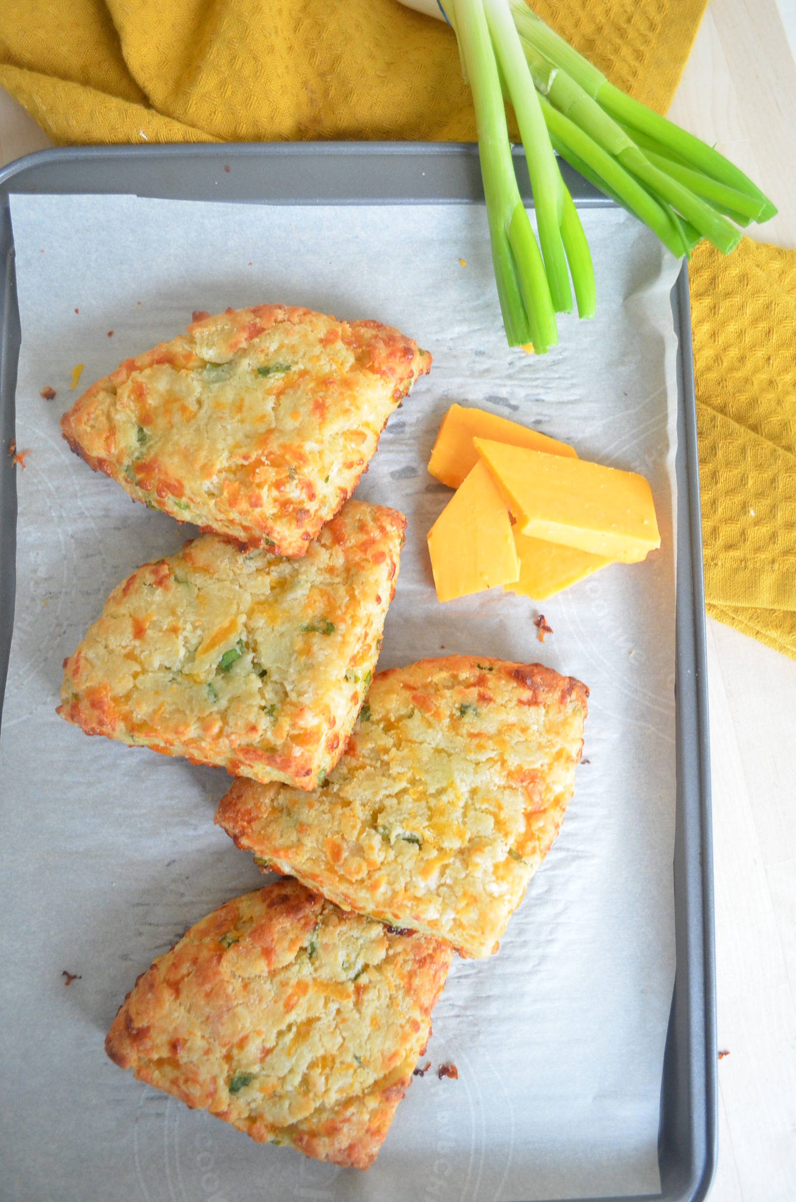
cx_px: 398
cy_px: 601
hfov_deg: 47.7
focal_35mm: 27
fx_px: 899
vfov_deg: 67.5
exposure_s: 1/60
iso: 1400
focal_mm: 18
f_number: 4
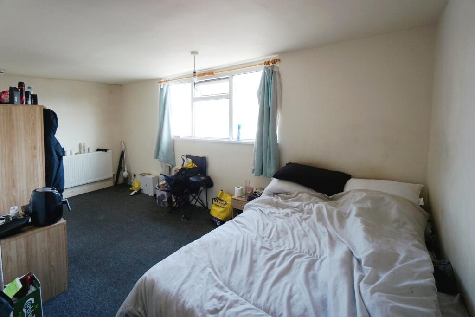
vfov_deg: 77.3
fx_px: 198
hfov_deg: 100.4
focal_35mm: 15
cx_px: 238
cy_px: 158
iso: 400
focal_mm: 10
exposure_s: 1/160
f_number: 4
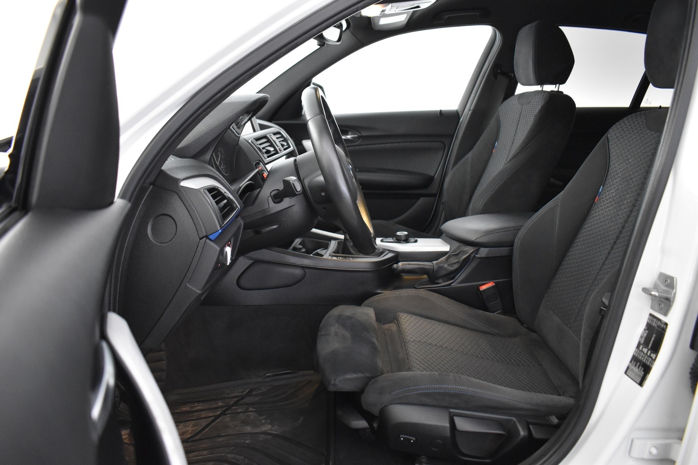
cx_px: 349
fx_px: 523
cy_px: 232
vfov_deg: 47.9
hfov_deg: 67.4
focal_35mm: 27
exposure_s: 1/20
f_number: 3.5
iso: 3200
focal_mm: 18
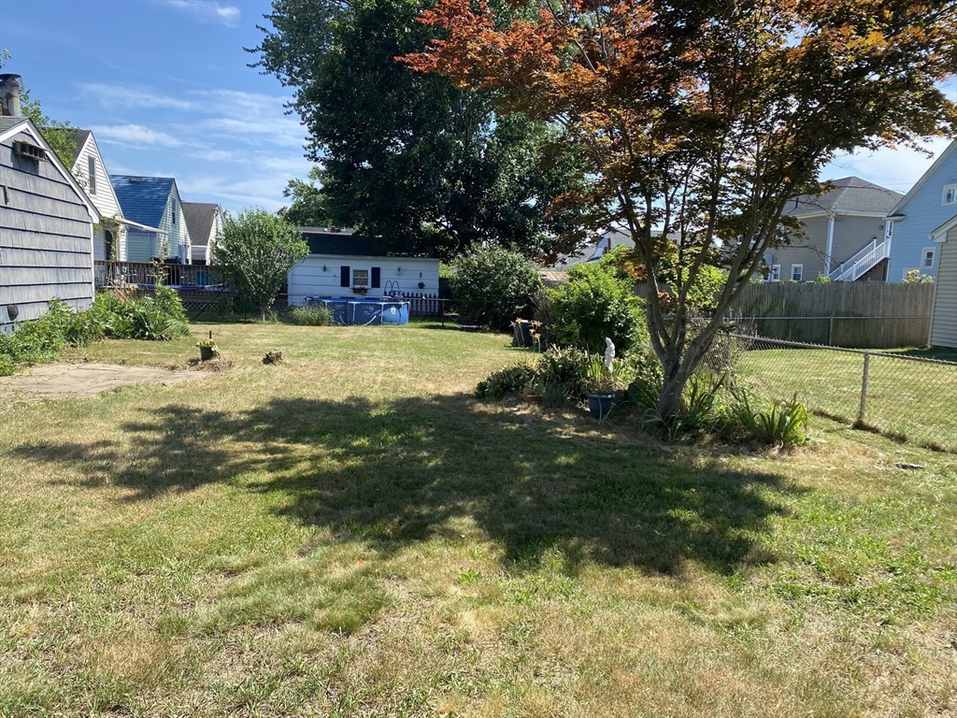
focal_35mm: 26
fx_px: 719
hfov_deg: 67.3
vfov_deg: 53.1
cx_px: 478
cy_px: 359
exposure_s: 1/1170
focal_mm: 4.25
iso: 32
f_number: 1.8
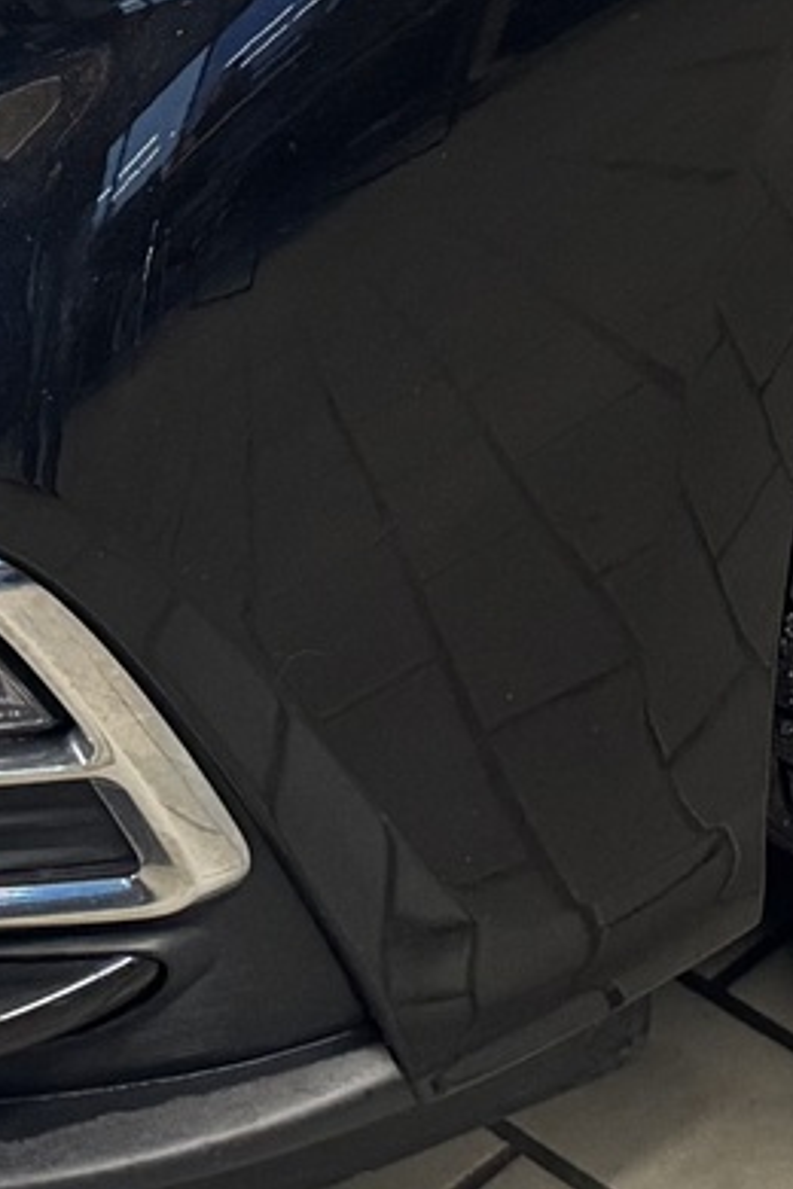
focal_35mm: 131
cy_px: -710
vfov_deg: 14.4
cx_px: 668
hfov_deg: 10.4
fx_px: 4328
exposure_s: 1/60
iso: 500
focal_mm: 6.76
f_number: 1.78
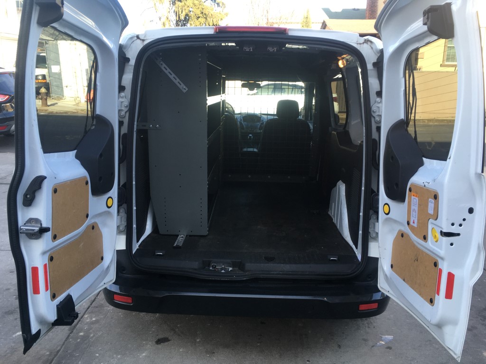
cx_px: 243
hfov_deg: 61.7
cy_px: 182
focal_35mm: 29
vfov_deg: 48.2
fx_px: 407
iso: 25
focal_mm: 4.15
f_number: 2.2
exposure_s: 1/131
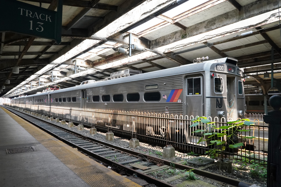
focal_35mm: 24
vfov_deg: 53.1
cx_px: 140
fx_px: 187
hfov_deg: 73.7
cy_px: 94
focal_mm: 24
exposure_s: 1/400
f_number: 11
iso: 4000
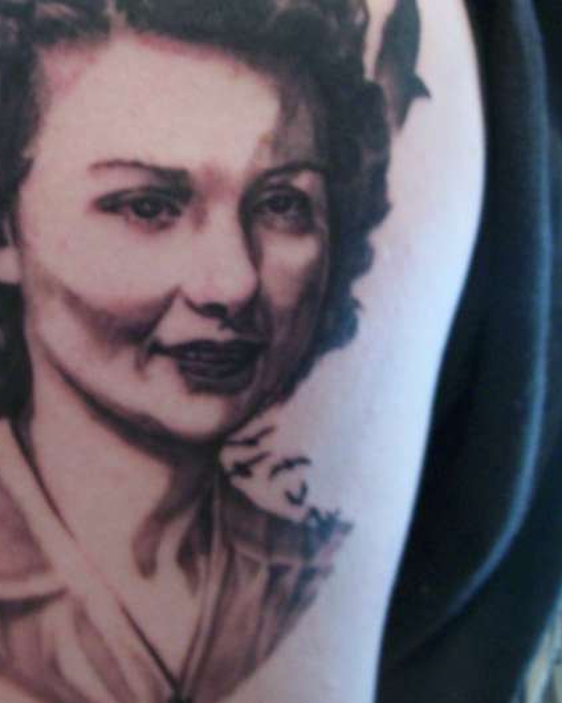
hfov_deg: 28.3
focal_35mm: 53
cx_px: 166
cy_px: 233
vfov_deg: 35.0
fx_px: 1102
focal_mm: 6
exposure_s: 1/8
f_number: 2.7
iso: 160
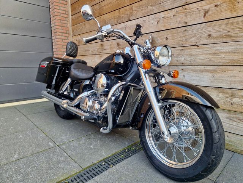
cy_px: 92
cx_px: 122
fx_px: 161
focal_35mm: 23
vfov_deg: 58.9
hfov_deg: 73.9
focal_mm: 5.4
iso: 100
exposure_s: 1/180
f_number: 1.8
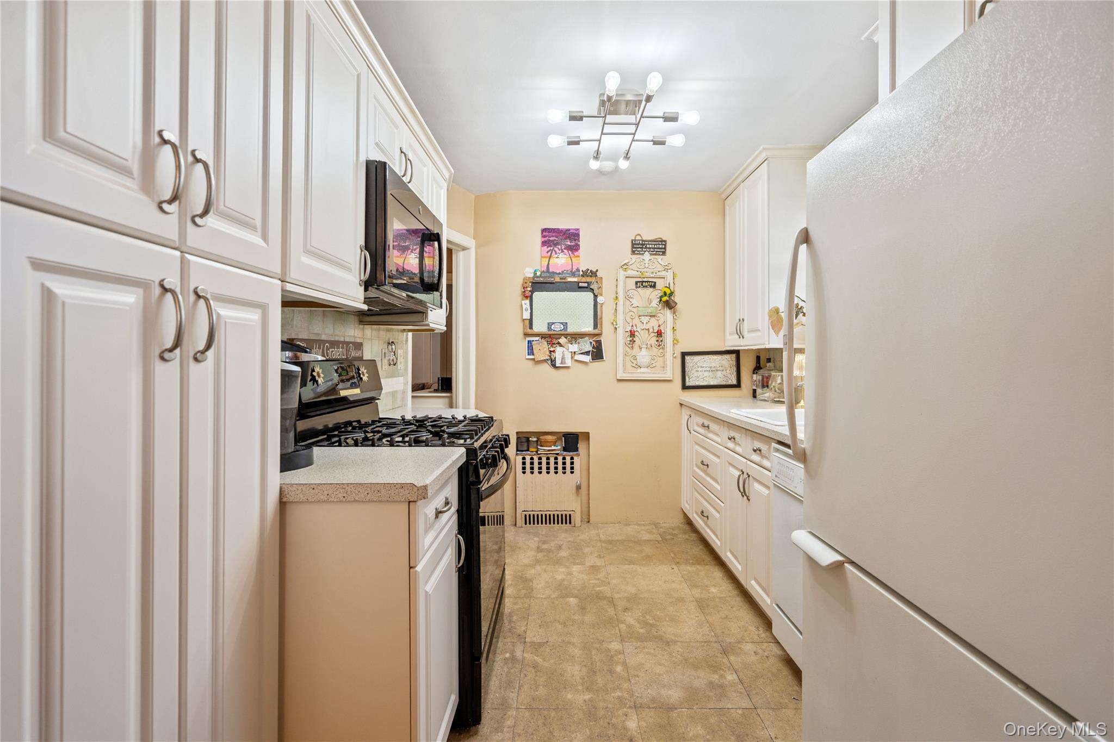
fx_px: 495
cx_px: 557
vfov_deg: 73.7
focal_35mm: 16
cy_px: 371
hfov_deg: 96.7
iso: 200
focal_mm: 16
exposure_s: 1/10
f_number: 5.6
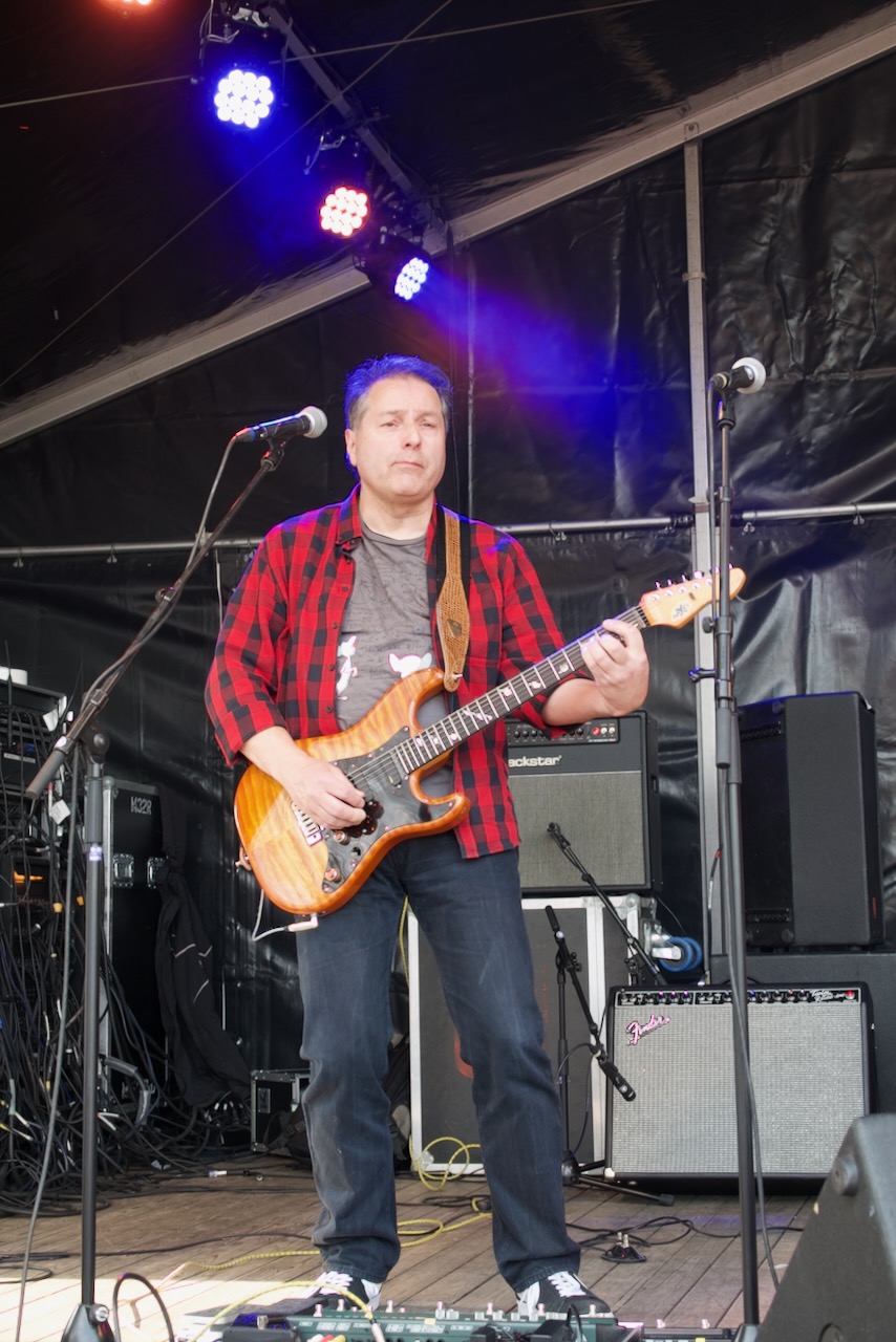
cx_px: 448
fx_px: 2015
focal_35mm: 54
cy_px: 671
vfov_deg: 36.9
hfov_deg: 25.1
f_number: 3.2
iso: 100
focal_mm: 19.68
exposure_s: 1/50
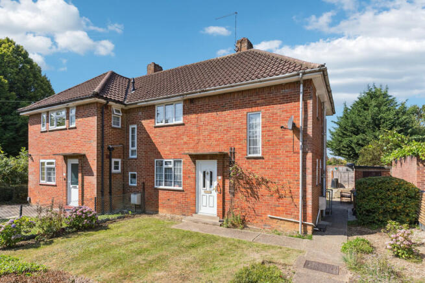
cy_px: 142
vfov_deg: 62.0
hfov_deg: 84.0
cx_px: 212
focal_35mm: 20
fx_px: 236
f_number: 5.6
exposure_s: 1/2000
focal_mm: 20
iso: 800
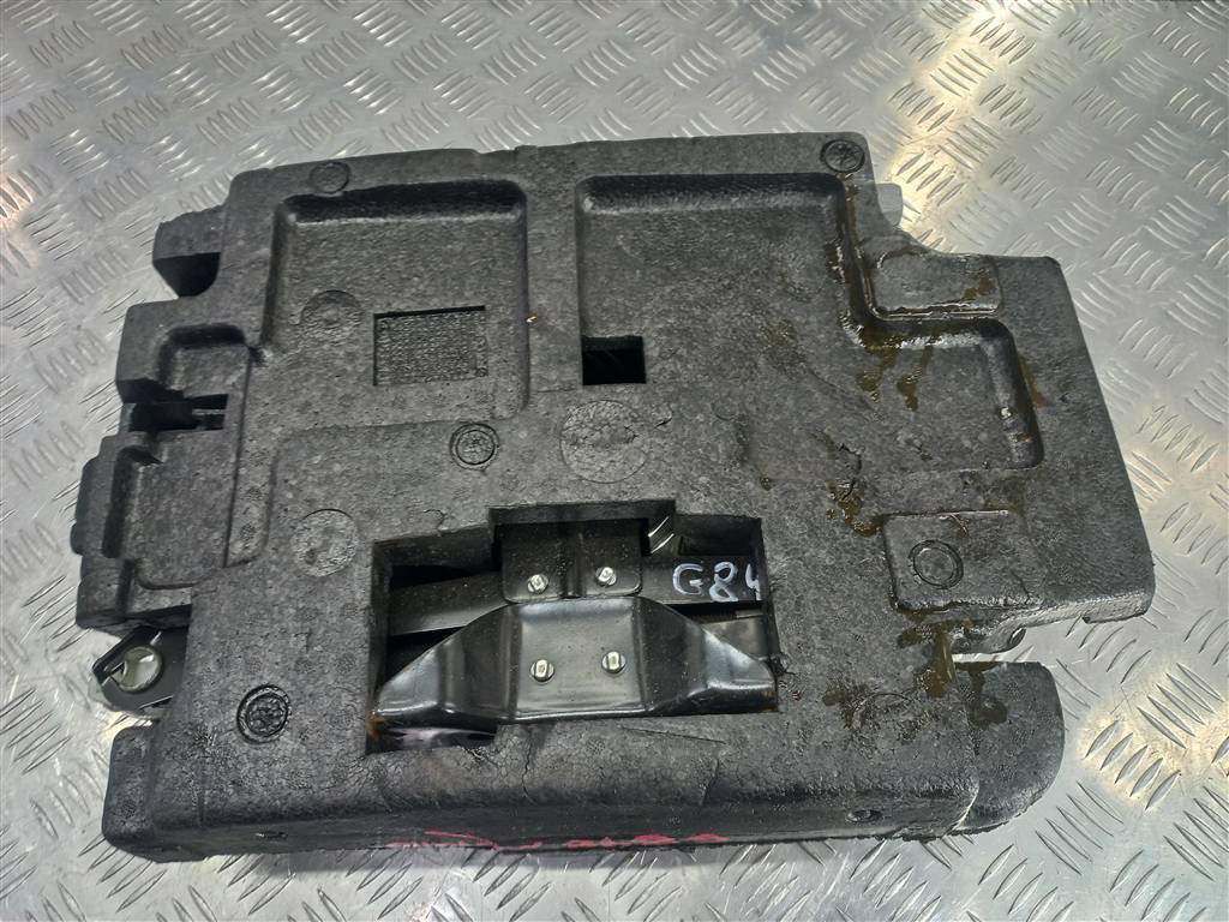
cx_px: 614
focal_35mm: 25
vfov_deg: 54.9
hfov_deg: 69.4
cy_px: 461
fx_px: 888
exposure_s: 1/50
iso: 80
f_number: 1.8
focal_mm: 4.6
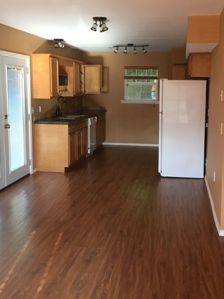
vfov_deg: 45.7
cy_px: 131
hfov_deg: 35.0
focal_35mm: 41
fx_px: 354
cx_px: 130
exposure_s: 1/30
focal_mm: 4.15
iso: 50
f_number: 2.2
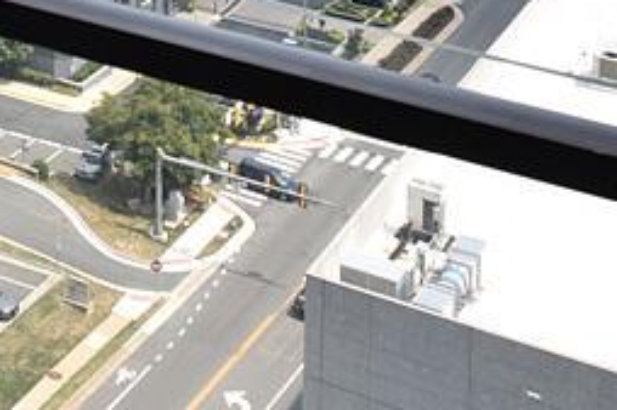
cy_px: -535
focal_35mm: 106
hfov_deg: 17.5
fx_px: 1815
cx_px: -277
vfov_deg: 11.1
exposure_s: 1/320
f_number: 5
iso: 100
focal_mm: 14
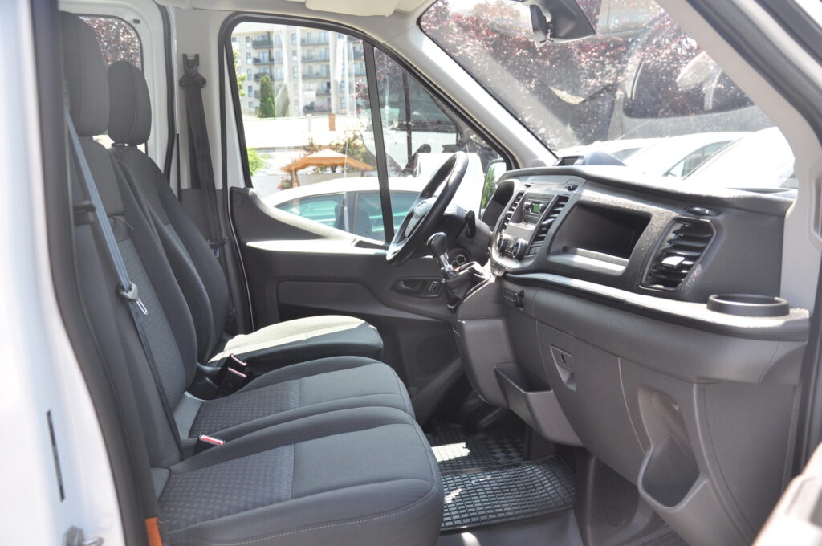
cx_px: 411
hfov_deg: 51.3
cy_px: 273
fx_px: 855
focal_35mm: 38
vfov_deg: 35.4
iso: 400
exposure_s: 1/125
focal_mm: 25
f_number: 5.6
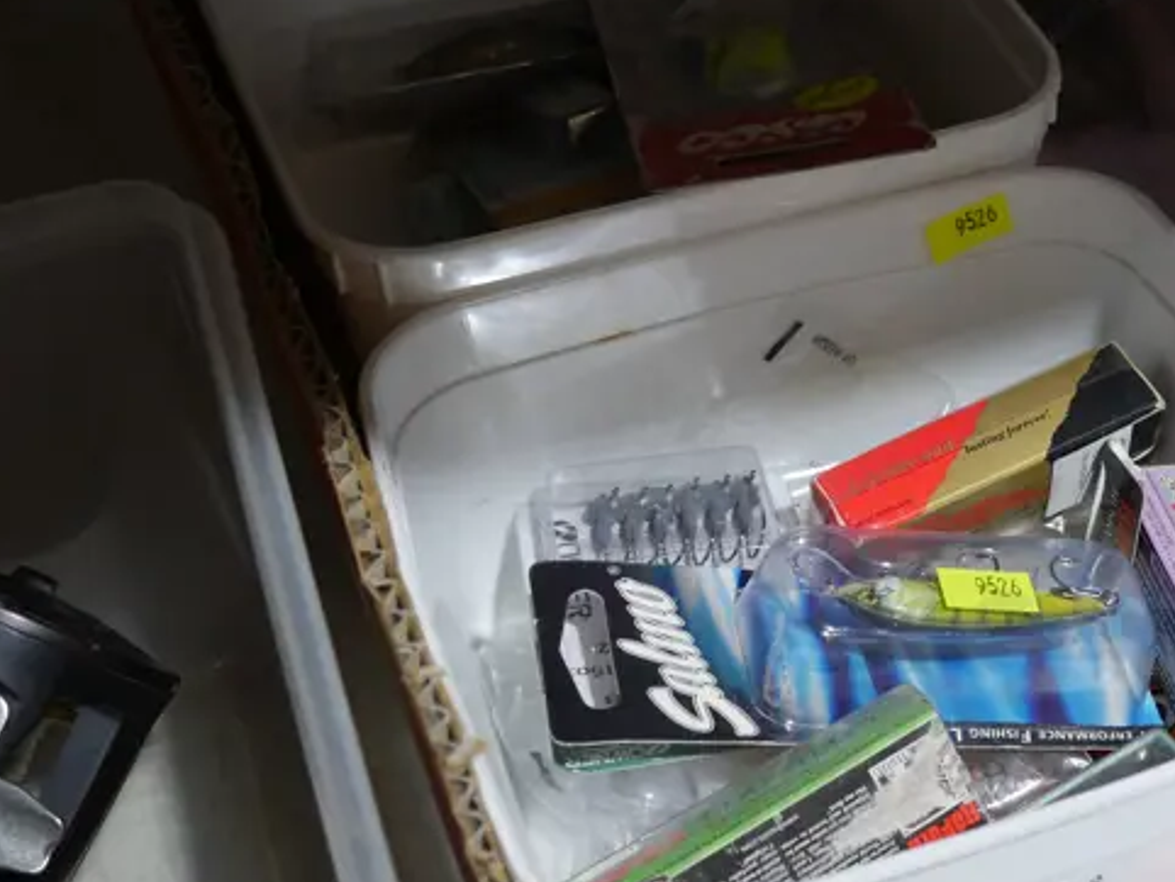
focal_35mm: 68
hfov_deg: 26.7
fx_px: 2309
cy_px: 491
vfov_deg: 21.6
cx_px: 1219
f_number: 3.6
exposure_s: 1/60
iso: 320
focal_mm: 16
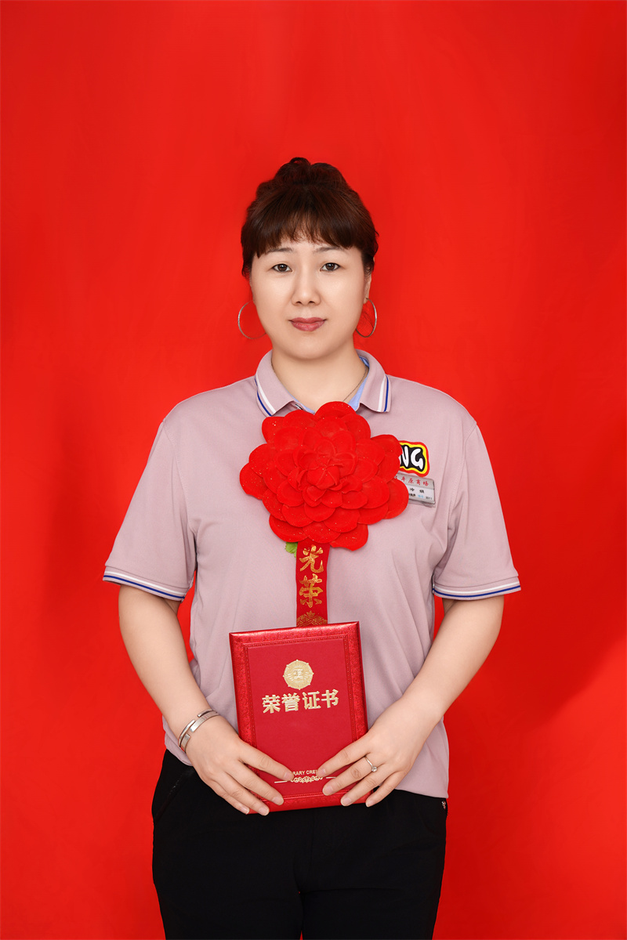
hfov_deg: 14.6
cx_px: 314
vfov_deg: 21.7
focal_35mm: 94
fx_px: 2456
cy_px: 470
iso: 100
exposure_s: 1/160
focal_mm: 94
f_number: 11
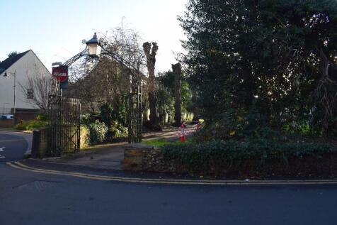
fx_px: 253
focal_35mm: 27
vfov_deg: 47.9
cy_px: 112
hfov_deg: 67.4
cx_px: 168
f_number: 9
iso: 400
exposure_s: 1/160
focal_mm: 18
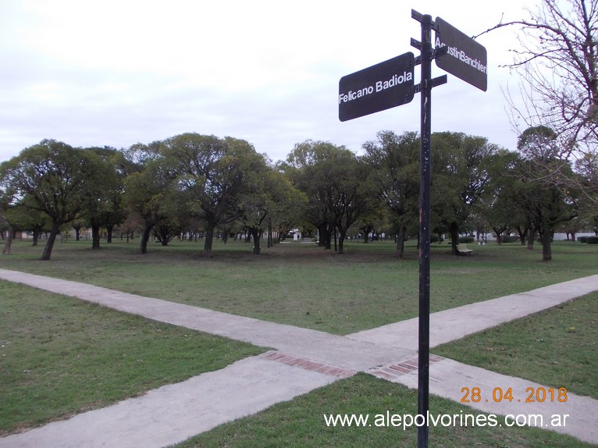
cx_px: 299
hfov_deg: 63.5
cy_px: 224
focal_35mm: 28
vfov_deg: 49.7
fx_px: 484
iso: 80
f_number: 2.7
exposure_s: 1/400
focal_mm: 4
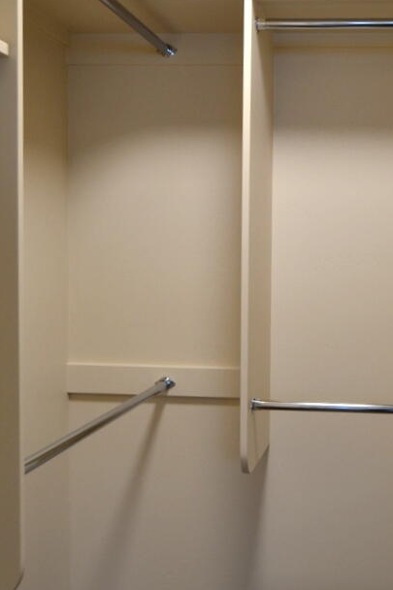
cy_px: 284
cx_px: 333
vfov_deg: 41.1
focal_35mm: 48
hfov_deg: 27.3
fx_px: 786
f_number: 4
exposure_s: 1/60
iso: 400
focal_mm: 18
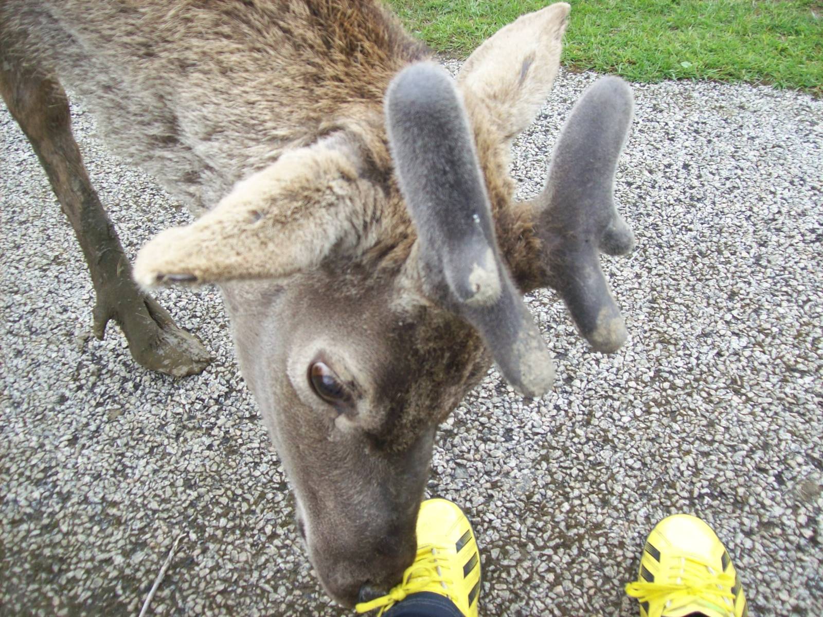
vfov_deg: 39.7
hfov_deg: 51.4
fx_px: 856
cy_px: 308
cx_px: 412
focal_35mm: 36
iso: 80
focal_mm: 6
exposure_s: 1/239
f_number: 2.7
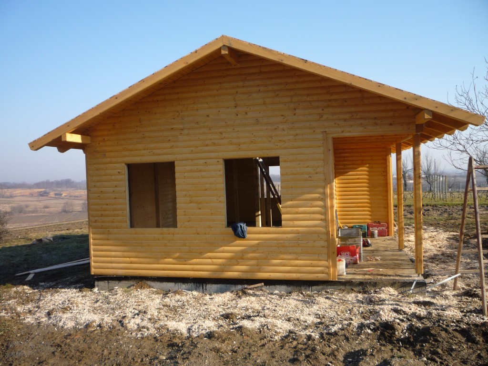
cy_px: 183
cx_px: 244
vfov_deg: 46.8
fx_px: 423
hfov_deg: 60.0
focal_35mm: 30
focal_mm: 5.2
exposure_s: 1/400
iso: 100
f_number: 4
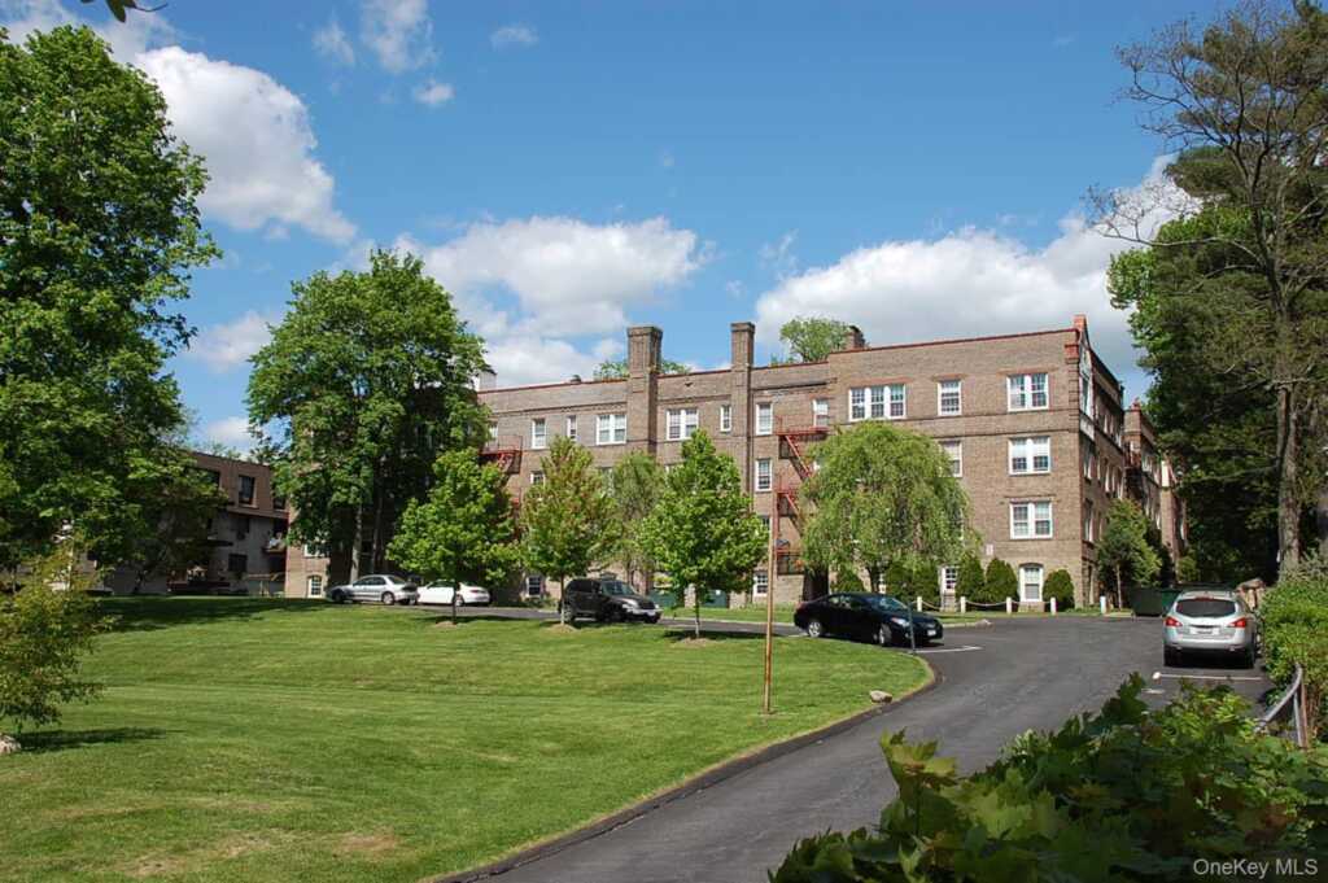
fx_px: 1327
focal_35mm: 36
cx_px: 664
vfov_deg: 36.8
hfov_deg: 53.2
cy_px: 442
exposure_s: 1/320
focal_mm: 24
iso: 200
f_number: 9
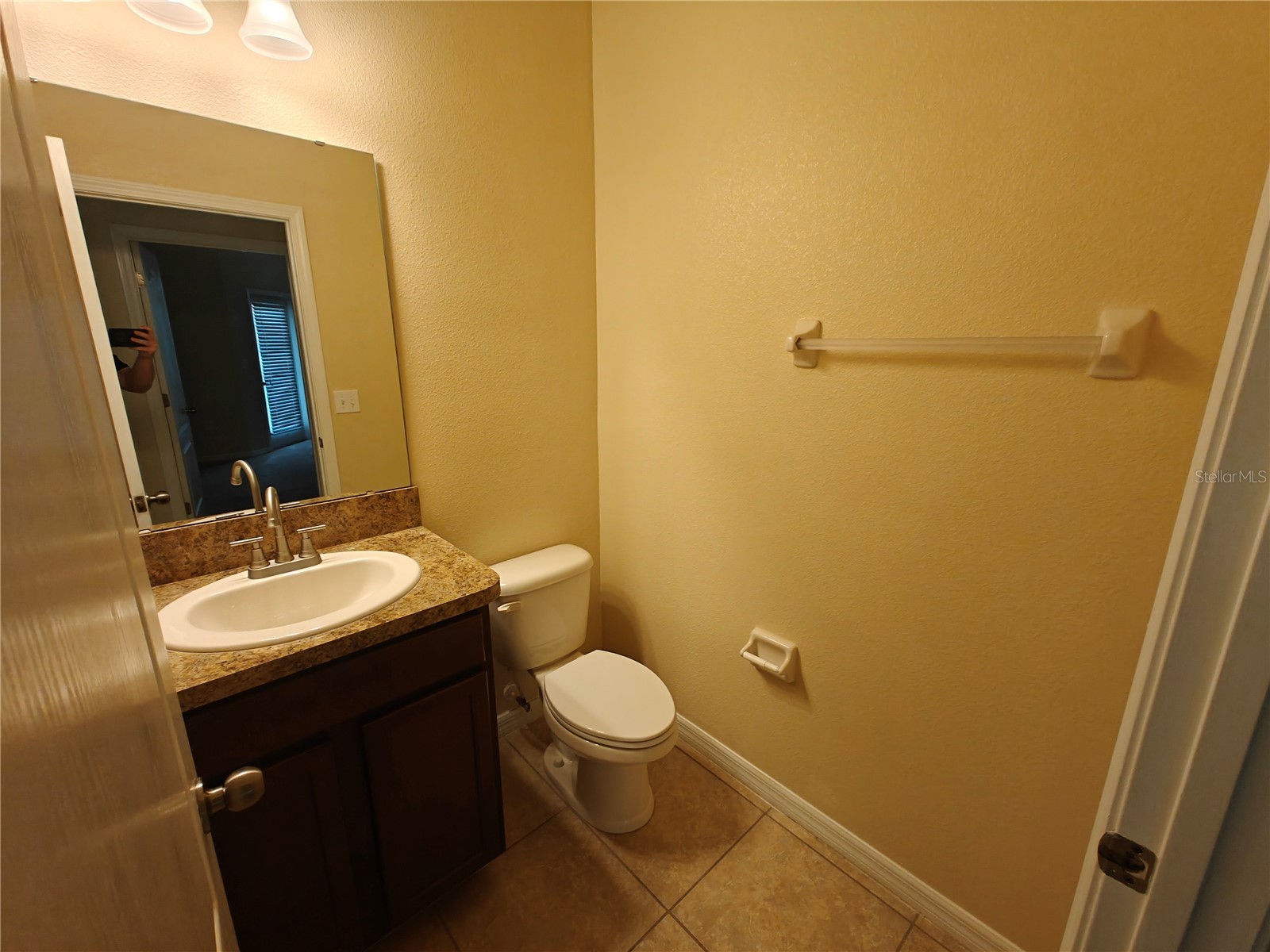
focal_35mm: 14
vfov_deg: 85.7
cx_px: 635
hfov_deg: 102.1
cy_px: 476
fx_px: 514
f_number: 2.2
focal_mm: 2.62
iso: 80
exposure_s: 1/40
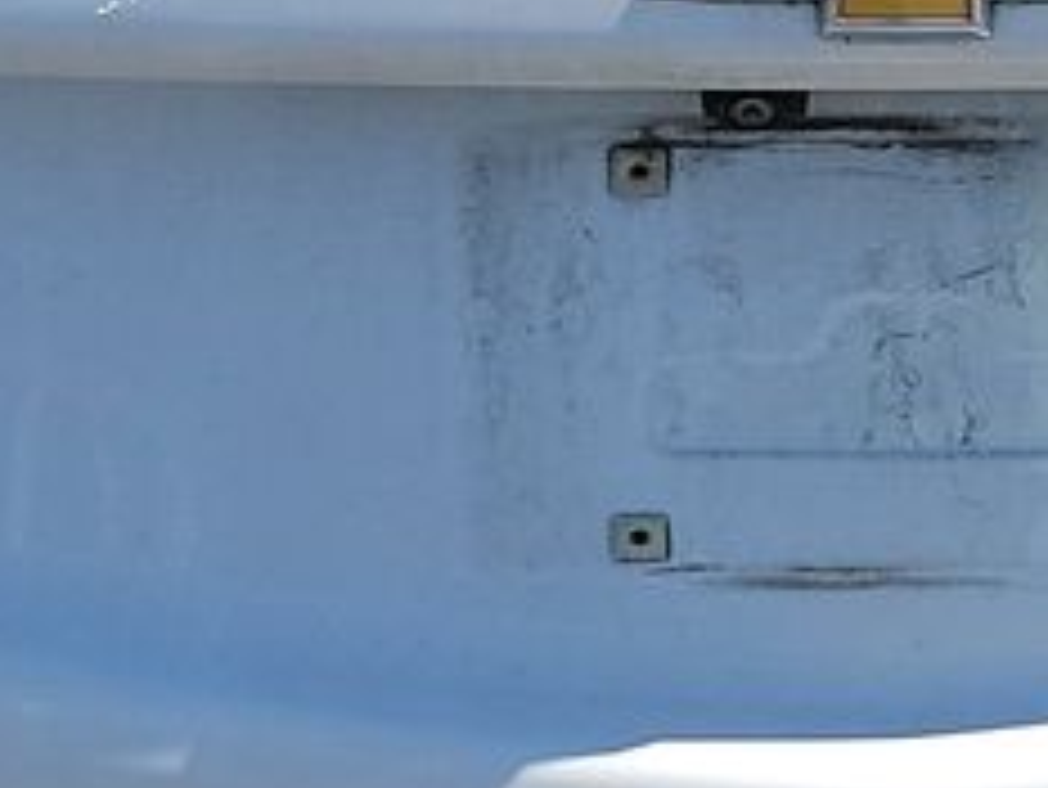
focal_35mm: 165
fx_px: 4998
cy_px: 135
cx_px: 742
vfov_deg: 9.0
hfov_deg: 11.9
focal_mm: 6.7
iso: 50
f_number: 1.8
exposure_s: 1/926
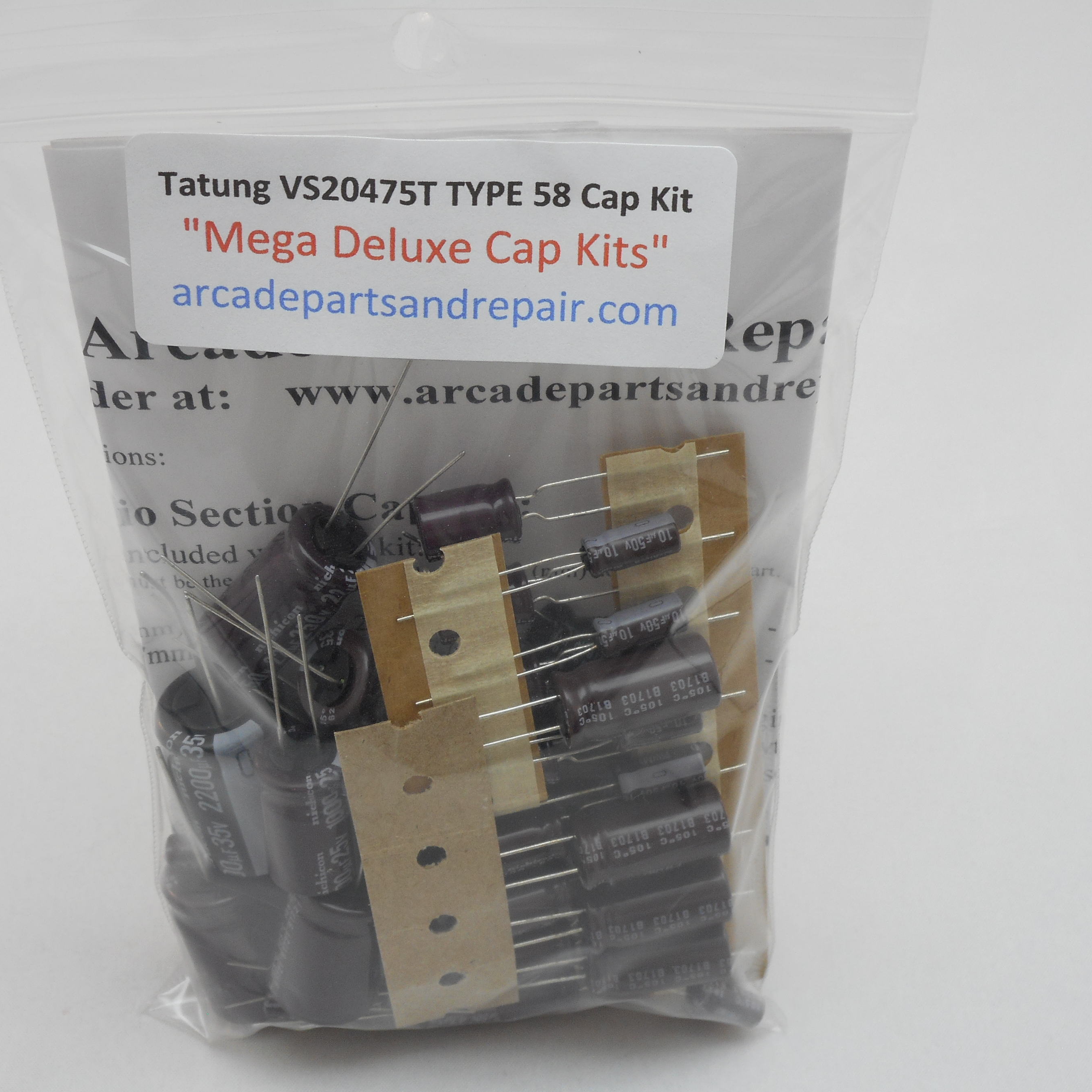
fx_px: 2177
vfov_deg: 28.2
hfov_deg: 28.1
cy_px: 553
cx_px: 484
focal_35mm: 61
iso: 125
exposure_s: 1/30
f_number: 4.9
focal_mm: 9.1
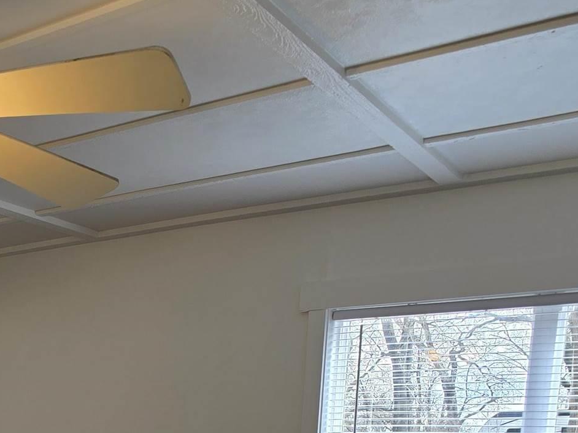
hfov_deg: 23.5
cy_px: 606
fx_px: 1253
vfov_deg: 18.0
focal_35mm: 75
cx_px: -131
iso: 32
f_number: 1.7
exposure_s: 1/120
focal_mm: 6.3
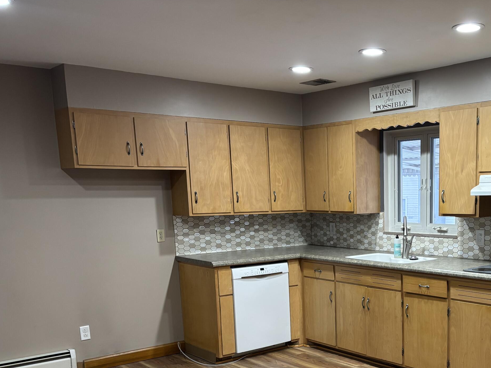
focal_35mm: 42
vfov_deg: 33.4
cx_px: 378
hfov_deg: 43.1
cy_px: 294
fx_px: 596
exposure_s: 1/60
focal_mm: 5.96
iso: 200
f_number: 1.6
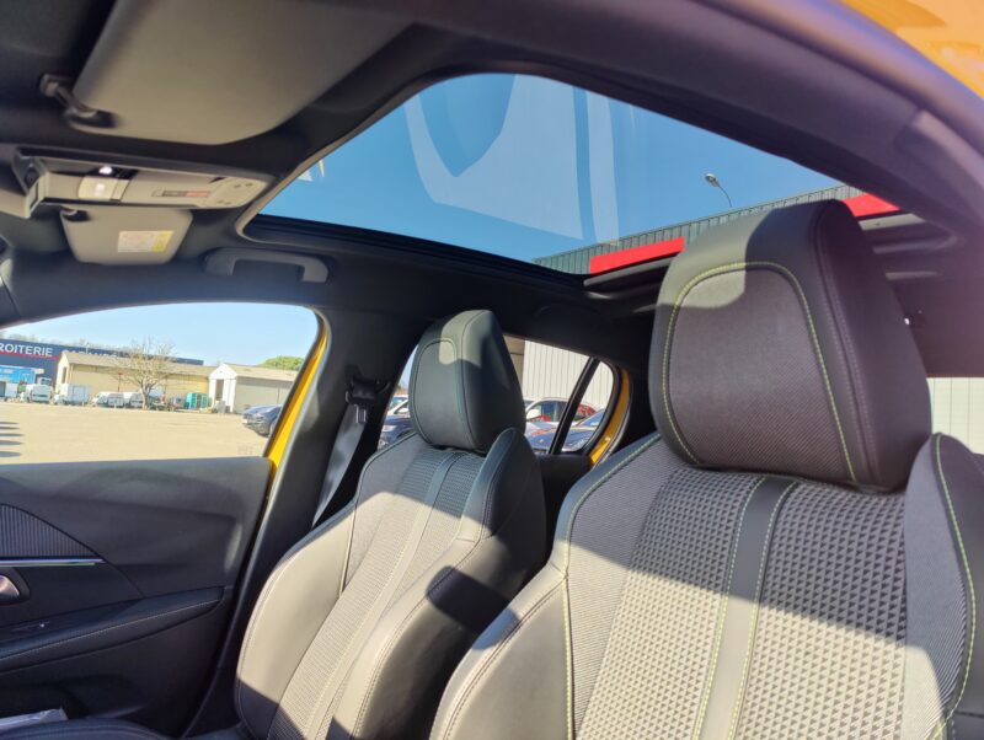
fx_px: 996
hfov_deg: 52.6
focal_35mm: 35
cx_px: 492
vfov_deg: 40.8
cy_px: 370
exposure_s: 1/205
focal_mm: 6.06
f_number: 1.88
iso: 100
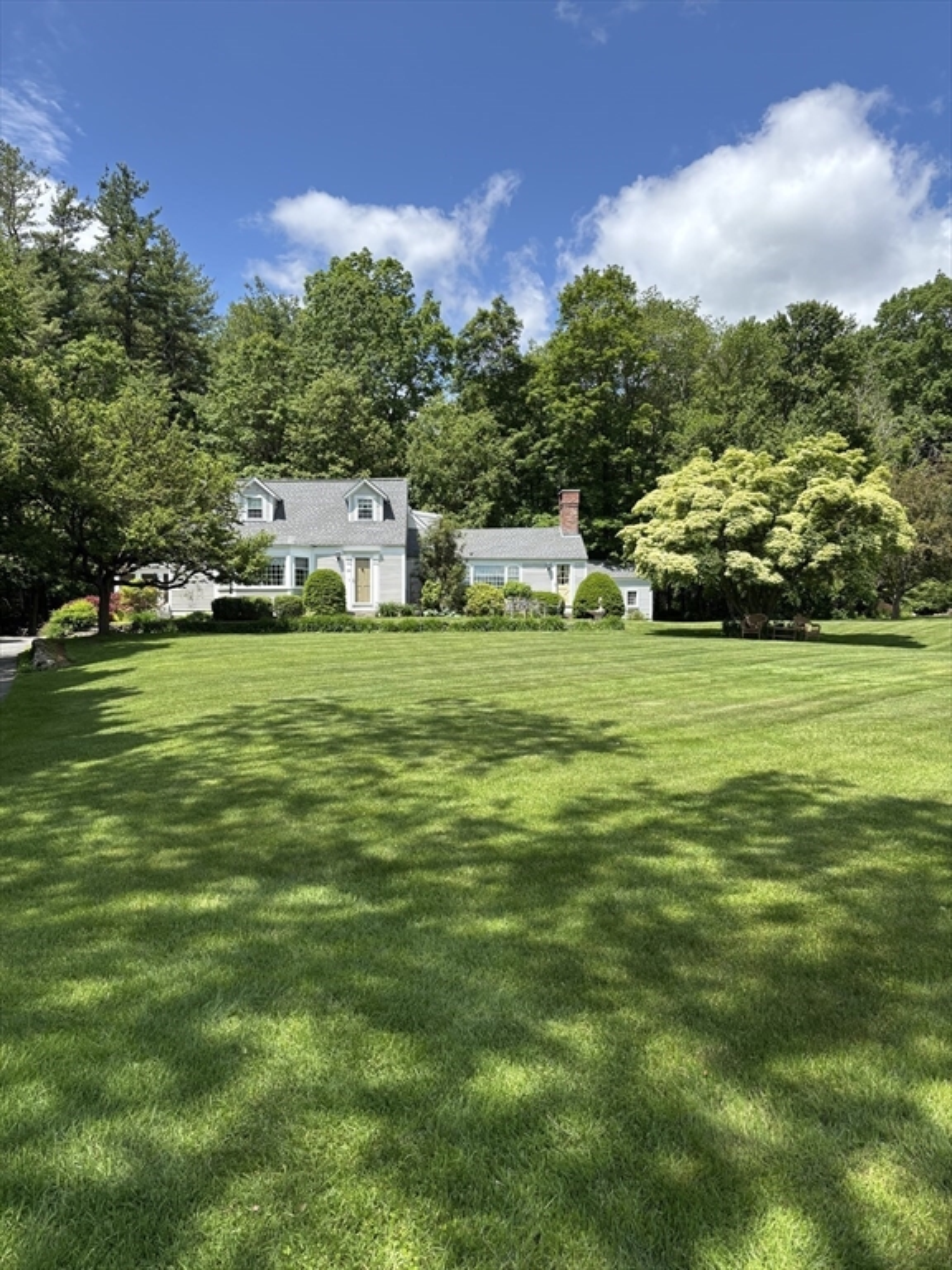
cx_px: 476
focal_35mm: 26
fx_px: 953
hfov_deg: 53.1
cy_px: 635
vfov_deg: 67.3
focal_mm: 5.96
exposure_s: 1/1876
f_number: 1.6
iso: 50
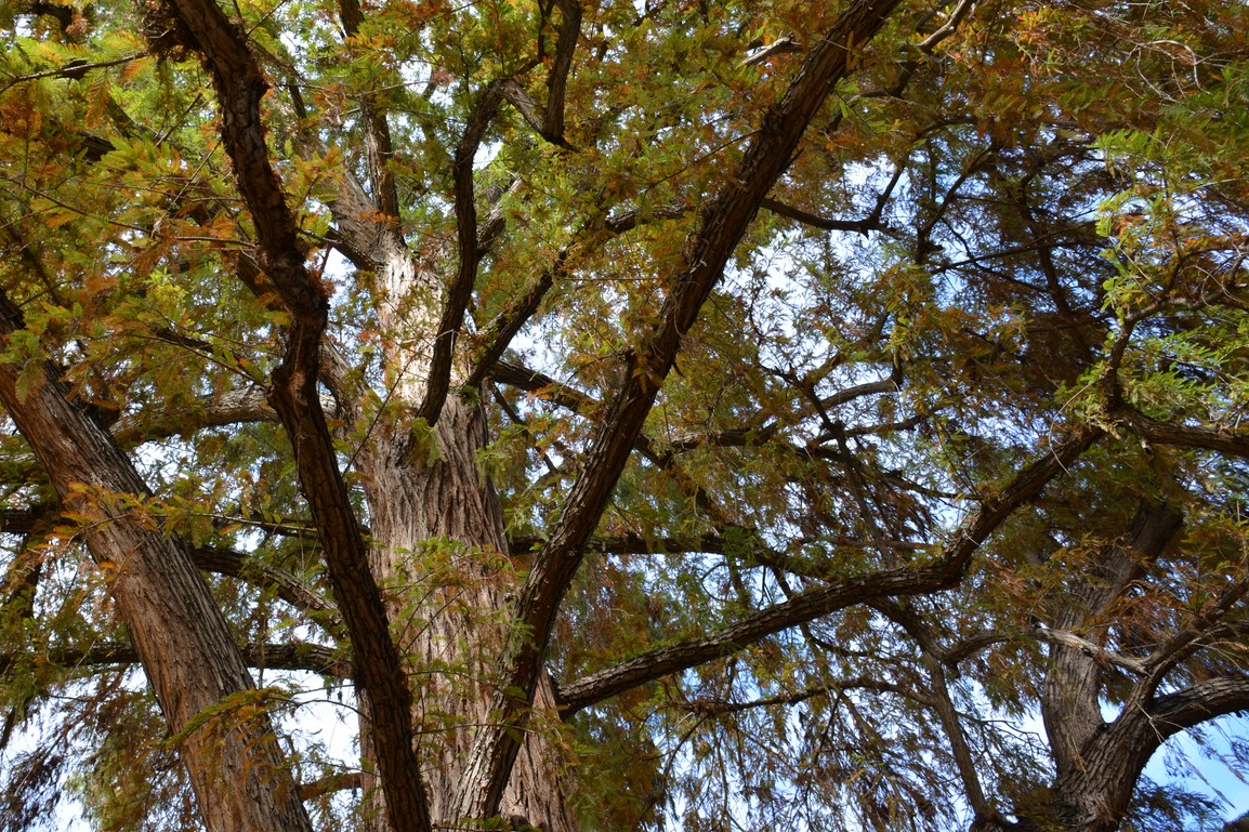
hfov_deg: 49.2
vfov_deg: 34.0
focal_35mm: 39
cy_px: 317
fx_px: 1353
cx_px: 495
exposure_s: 1/160
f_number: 6.3
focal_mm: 20
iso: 200
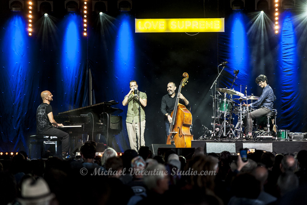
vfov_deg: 7.8
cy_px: 102
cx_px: 154
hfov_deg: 11.8
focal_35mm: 175
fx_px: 1491
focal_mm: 175
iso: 1000
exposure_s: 1/160
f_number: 3.2
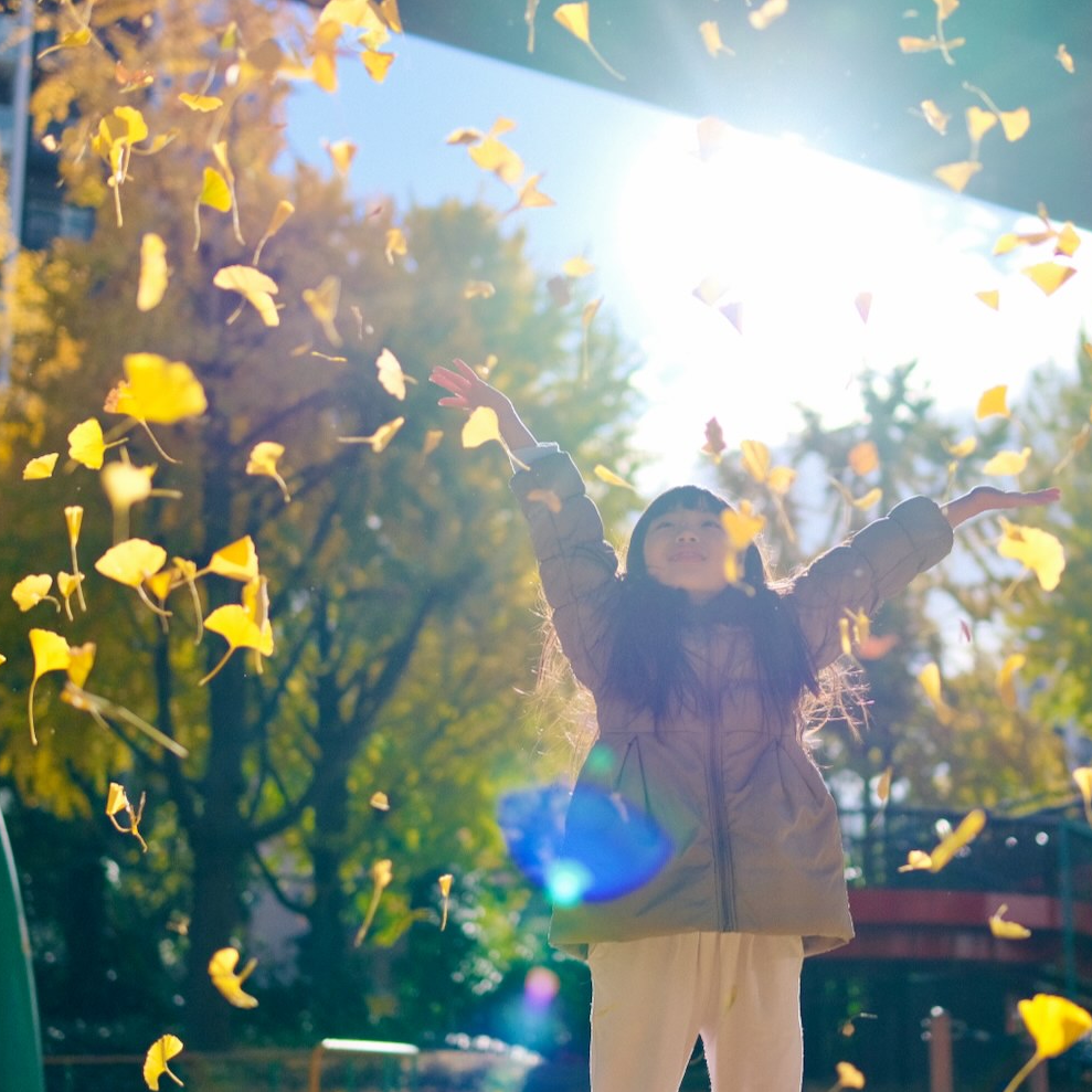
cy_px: 551
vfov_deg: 29.6
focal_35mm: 58
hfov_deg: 29.4
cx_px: 681
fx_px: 2070
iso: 320
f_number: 1.6
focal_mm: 30
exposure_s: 1/7000
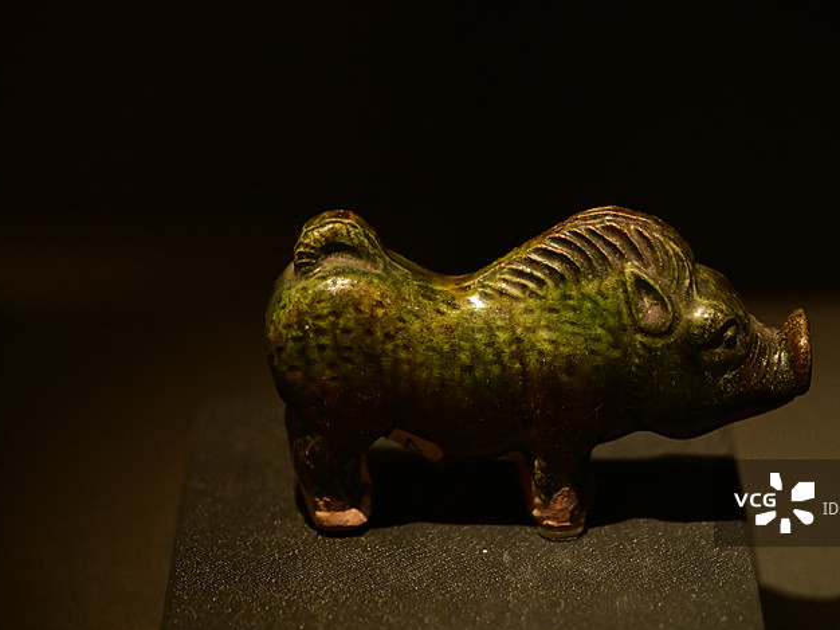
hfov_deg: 15.3
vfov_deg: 11.5
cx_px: 476
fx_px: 3129
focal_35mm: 129
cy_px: 336
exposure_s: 1/220
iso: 7200
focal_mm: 105
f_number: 4
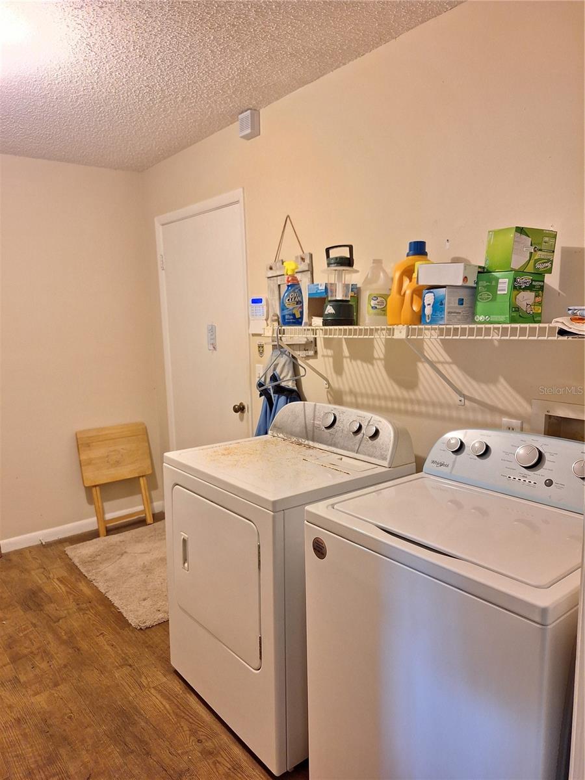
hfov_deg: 58.9
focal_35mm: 23
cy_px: 390
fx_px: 518
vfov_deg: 73.9
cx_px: 292
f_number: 1.8
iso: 200
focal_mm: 5.54
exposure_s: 1/30
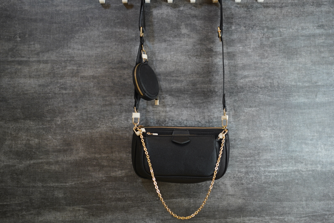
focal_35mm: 55
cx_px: 167
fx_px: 511
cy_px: 112
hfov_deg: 36.2
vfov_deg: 24.7
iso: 640
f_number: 2.5
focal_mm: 55
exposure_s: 1/400
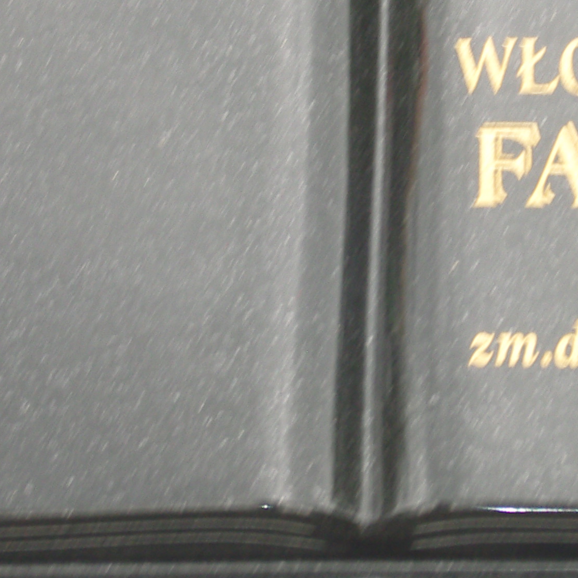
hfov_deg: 6.6
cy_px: 298
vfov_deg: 6.6
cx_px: 374
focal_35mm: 264
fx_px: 4987
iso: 100
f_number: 5.2
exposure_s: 1/60
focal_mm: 21.9
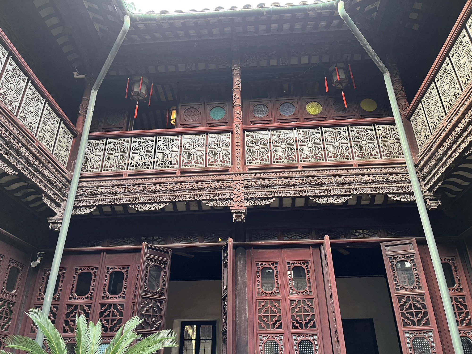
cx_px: 236
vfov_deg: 53.1
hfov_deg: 67.3
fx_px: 355
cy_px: 177
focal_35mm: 26
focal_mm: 5.1
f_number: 1.6
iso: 125
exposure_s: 1/88
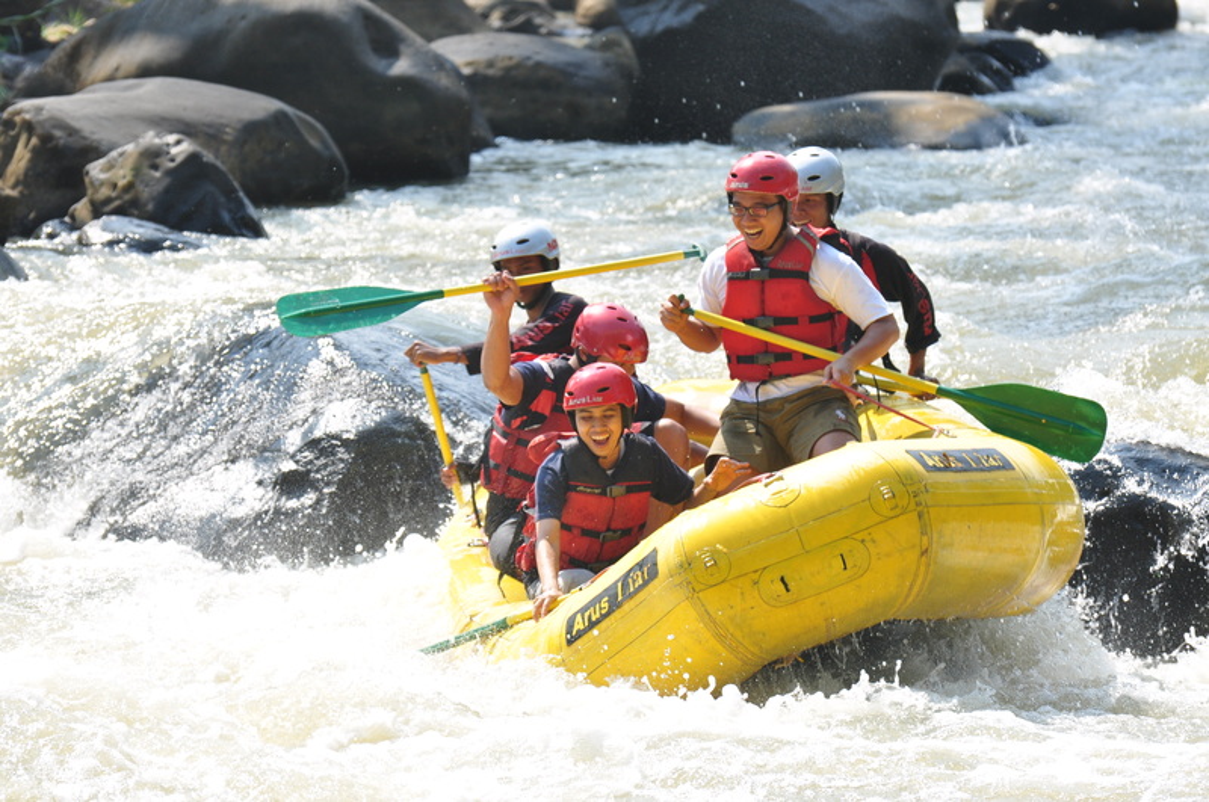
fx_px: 9055
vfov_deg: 5.1
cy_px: 401
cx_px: 604
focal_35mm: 270
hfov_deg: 7.6
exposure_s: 1/500
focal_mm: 180
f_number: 5.6
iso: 200
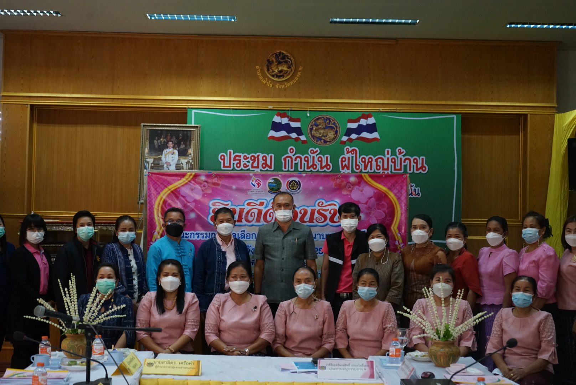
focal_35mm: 48
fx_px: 769
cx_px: 288
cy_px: 192
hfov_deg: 41.1
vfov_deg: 28.1
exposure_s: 1/100
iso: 4000
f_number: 4.5
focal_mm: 48
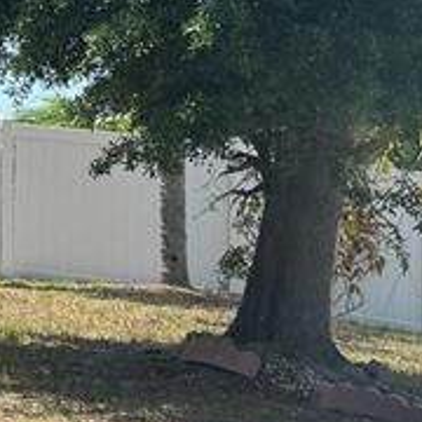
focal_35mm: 121
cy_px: 73
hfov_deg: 13.4
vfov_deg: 14.3
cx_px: -246
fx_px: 1669
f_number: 1.78
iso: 80
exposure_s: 1/2506
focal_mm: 6.76
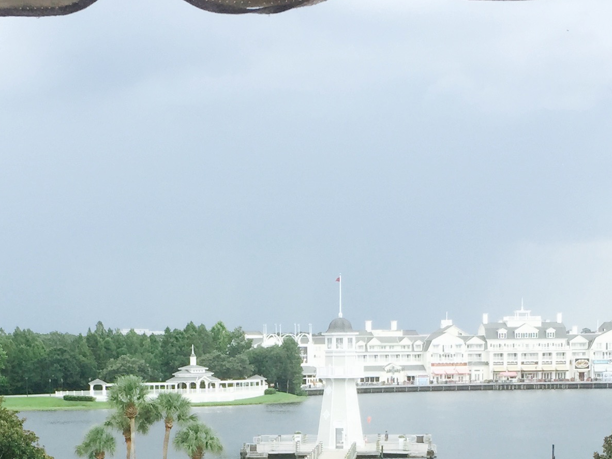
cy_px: 531
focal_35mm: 80
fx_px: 1414
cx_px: 264
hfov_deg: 24.4
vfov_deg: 17.7
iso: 32
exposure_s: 1/760
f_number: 2.2
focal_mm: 4.15
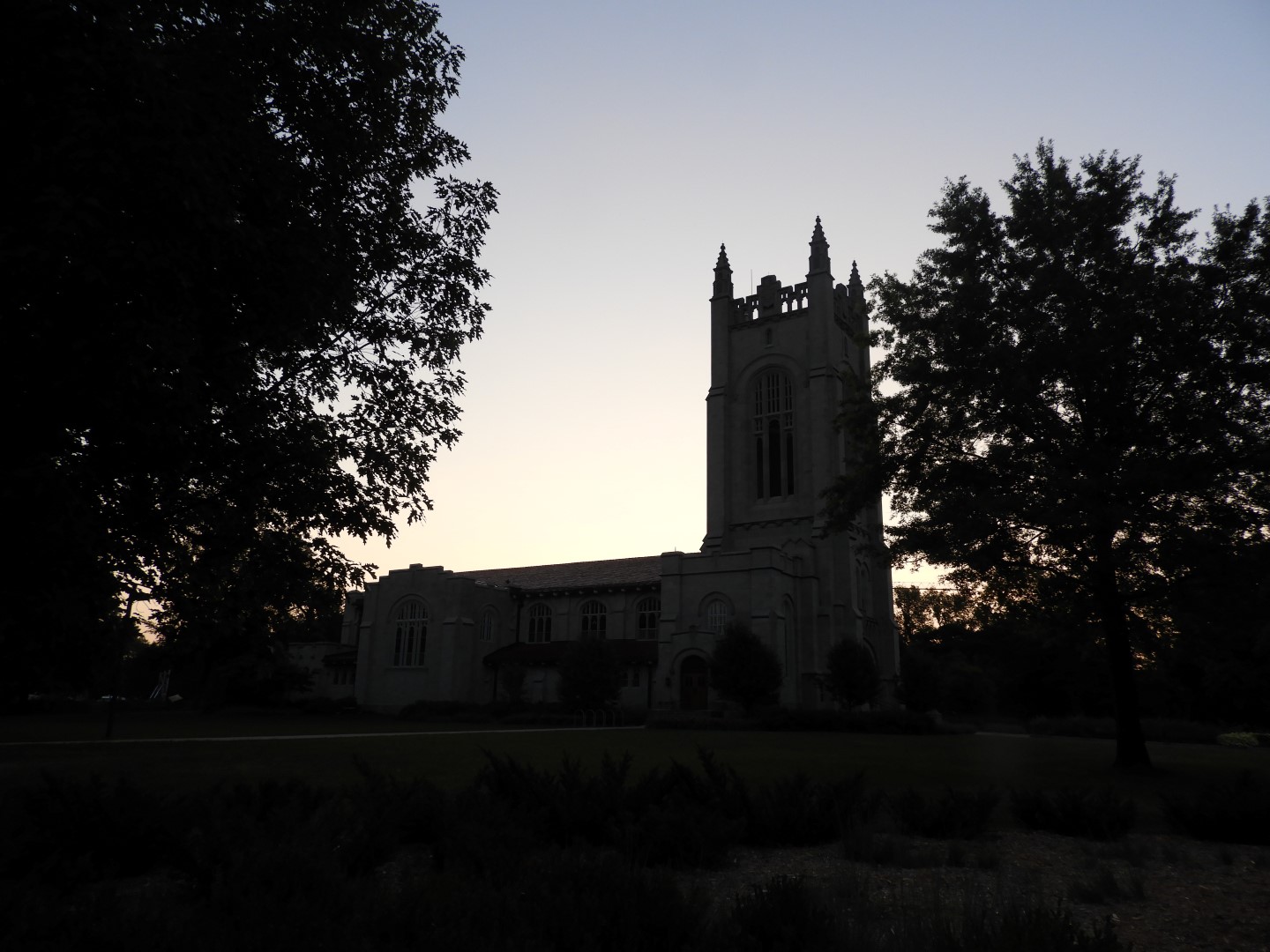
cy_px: 476
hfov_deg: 71.6
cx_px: 635
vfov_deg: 56.8
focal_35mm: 24
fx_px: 881
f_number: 3.3
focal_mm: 4.3
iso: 100
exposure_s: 1/80
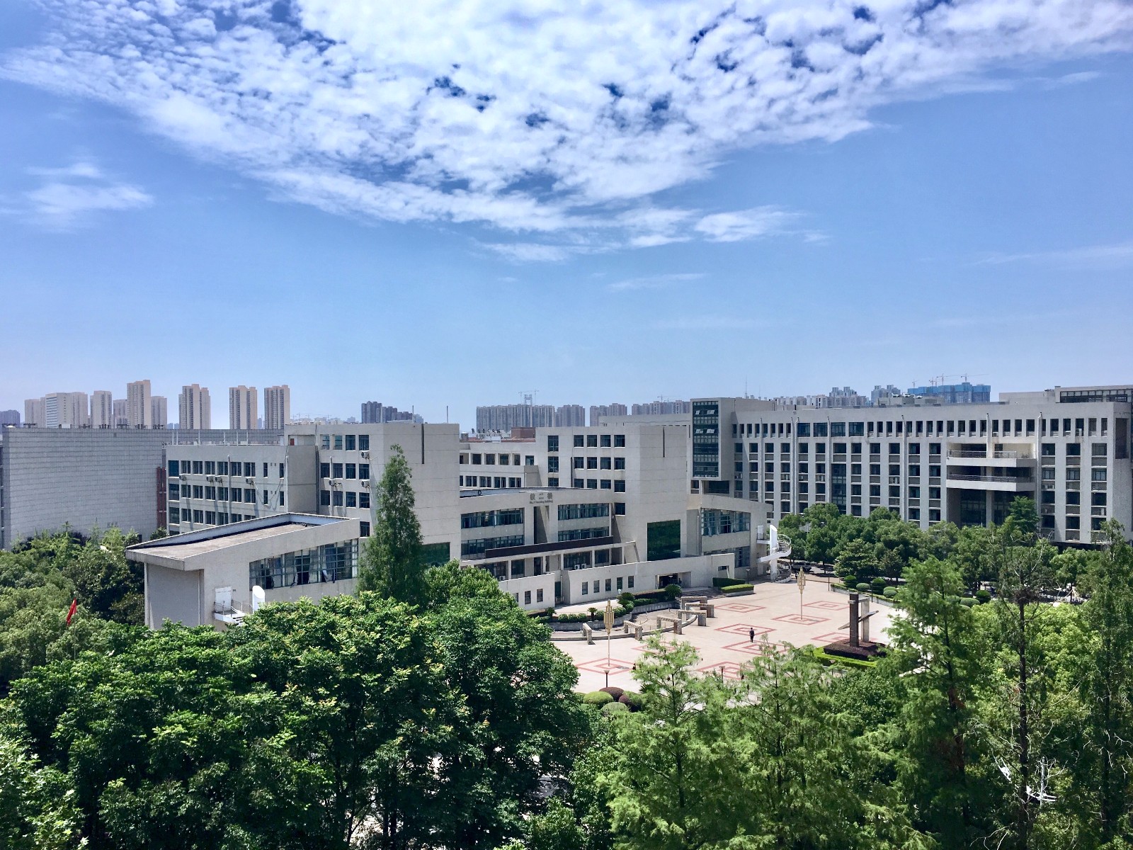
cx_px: 566
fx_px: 949
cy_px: 425
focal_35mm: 29
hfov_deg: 61.7
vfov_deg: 48.2
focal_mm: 4.15
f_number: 2.2
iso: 25
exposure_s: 1/2747
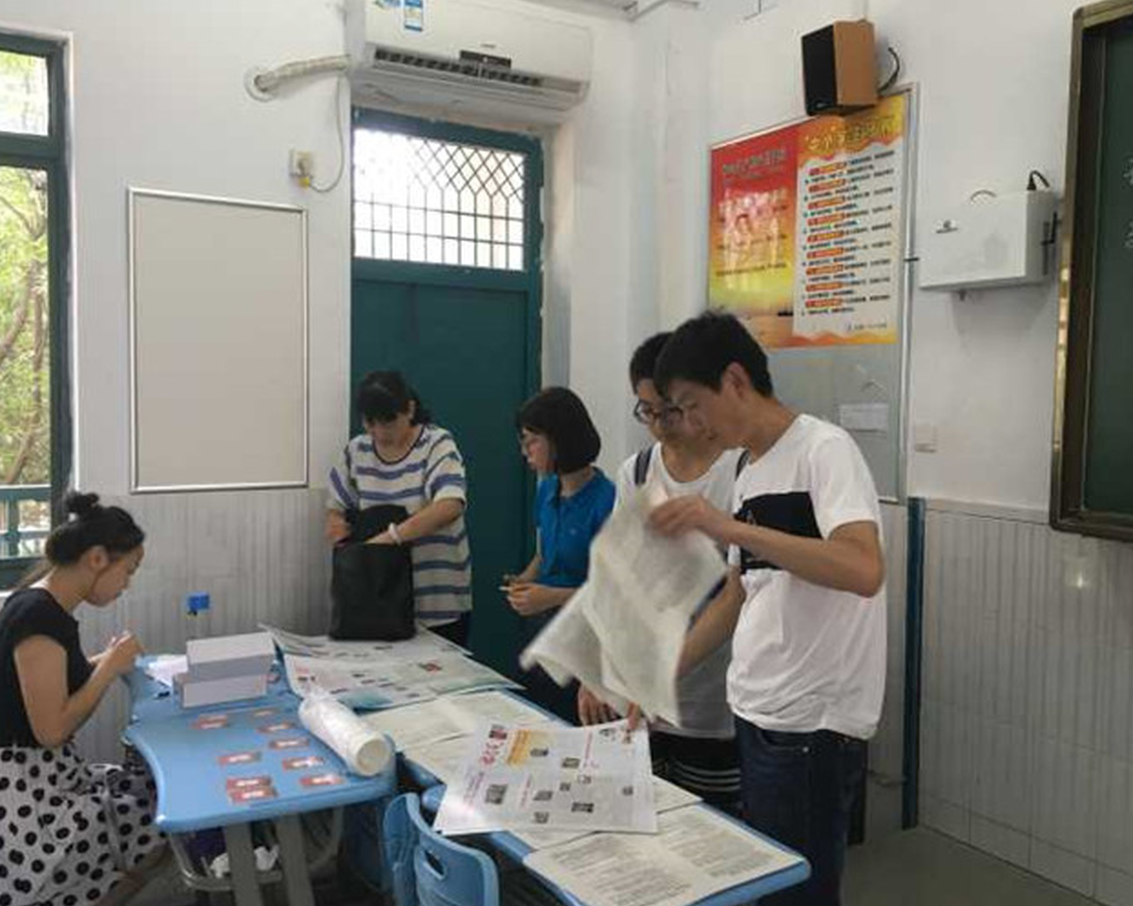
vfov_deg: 47.1
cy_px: 450
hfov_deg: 57.2
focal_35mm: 31
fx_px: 1040
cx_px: 544
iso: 100
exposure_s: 1/33
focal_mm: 4.15
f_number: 2.2
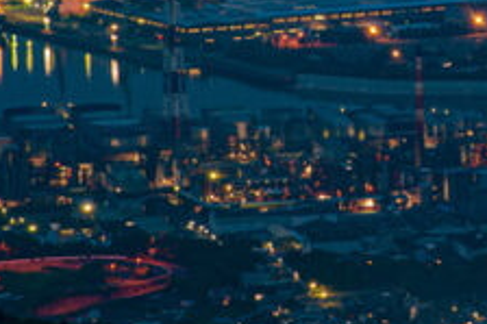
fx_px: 5245
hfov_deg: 5.3
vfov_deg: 3.5
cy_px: 20
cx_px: 502
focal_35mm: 388
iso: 200
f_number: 22
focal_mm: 145
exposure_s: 30
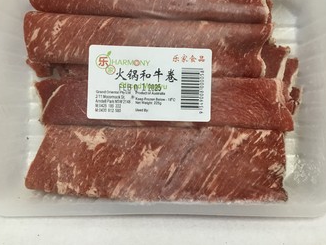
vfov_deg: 37.6
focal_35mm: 38
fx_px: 358
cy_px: 96
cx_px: 172
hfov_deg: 48.9
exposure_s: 1/33
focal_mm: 3.3
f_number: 2.4
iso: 100
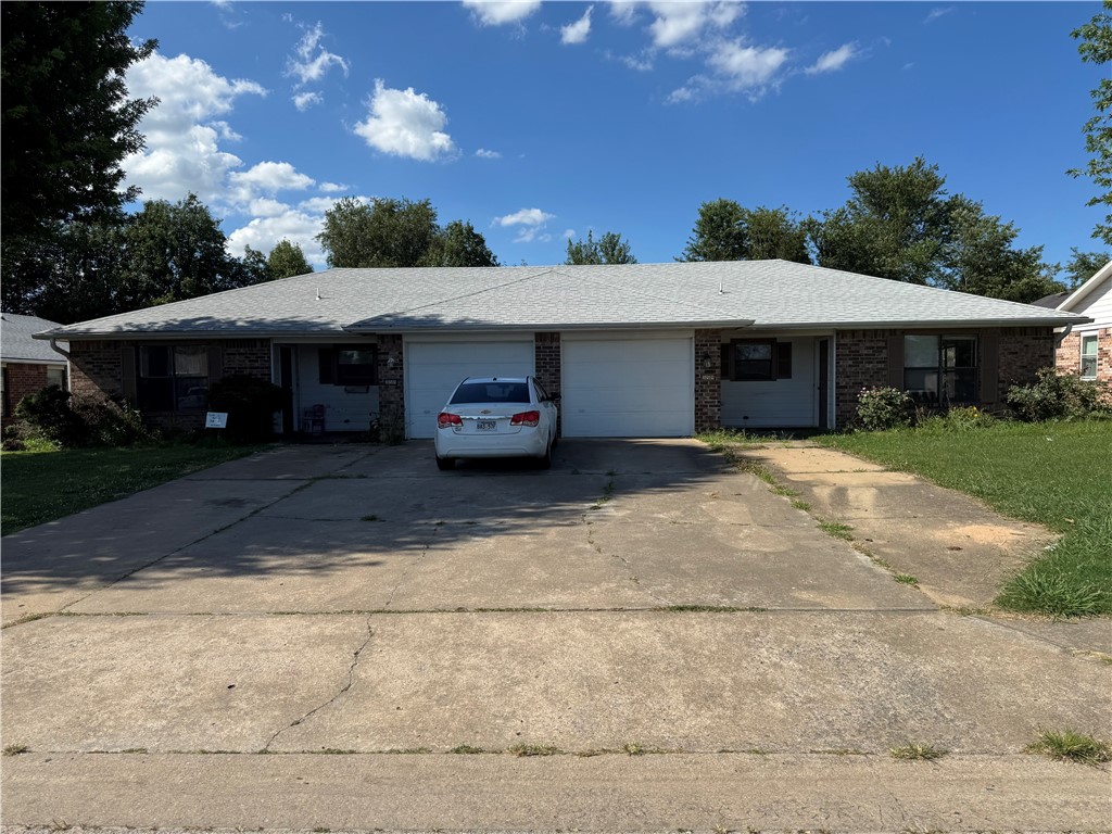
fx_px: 771
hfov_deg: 71.6
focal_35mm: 24
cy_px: 417
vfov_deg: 56.8
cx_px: 556
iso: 80
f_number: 1.78
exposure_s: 1/5348
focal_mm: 6.76
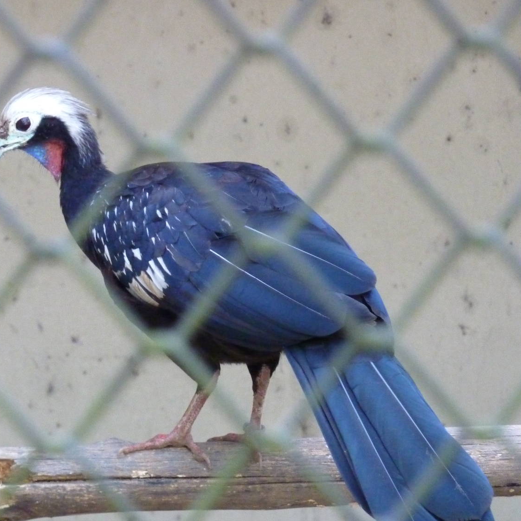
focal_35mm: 212
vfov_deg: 8.3
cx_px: 171
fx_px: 3610
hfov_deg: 8.2
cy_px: 266
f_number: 4.5
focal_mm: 27.8
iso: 800
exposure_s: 1/60
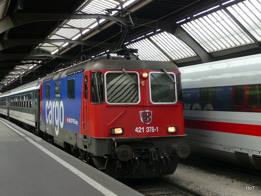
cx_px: 130
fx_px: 339
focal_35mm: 45
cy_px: 98
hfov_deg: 42.1
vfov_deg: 32.2
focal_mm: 7.6
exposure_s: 1/60
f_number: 4.1
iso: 100
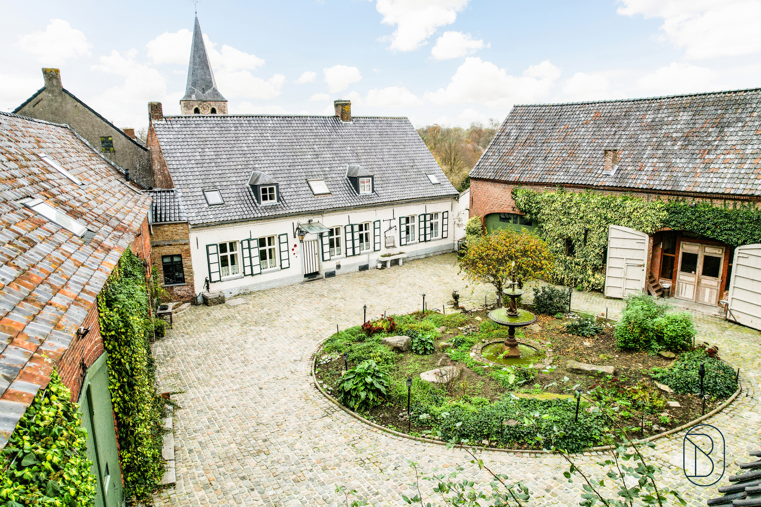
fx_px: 465
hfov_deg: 78.6
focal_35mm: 22
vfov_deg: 57.2
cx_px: 380
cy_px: 254
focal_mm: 8.38
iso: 100
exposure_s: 1/240
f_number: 2.8
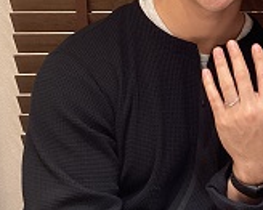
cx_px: 276
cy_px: 23
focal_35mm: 83
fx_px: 646
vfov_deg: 18.2
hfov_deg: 22.0
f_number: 2.4
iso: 200
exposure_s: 1/60
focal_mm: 3.3
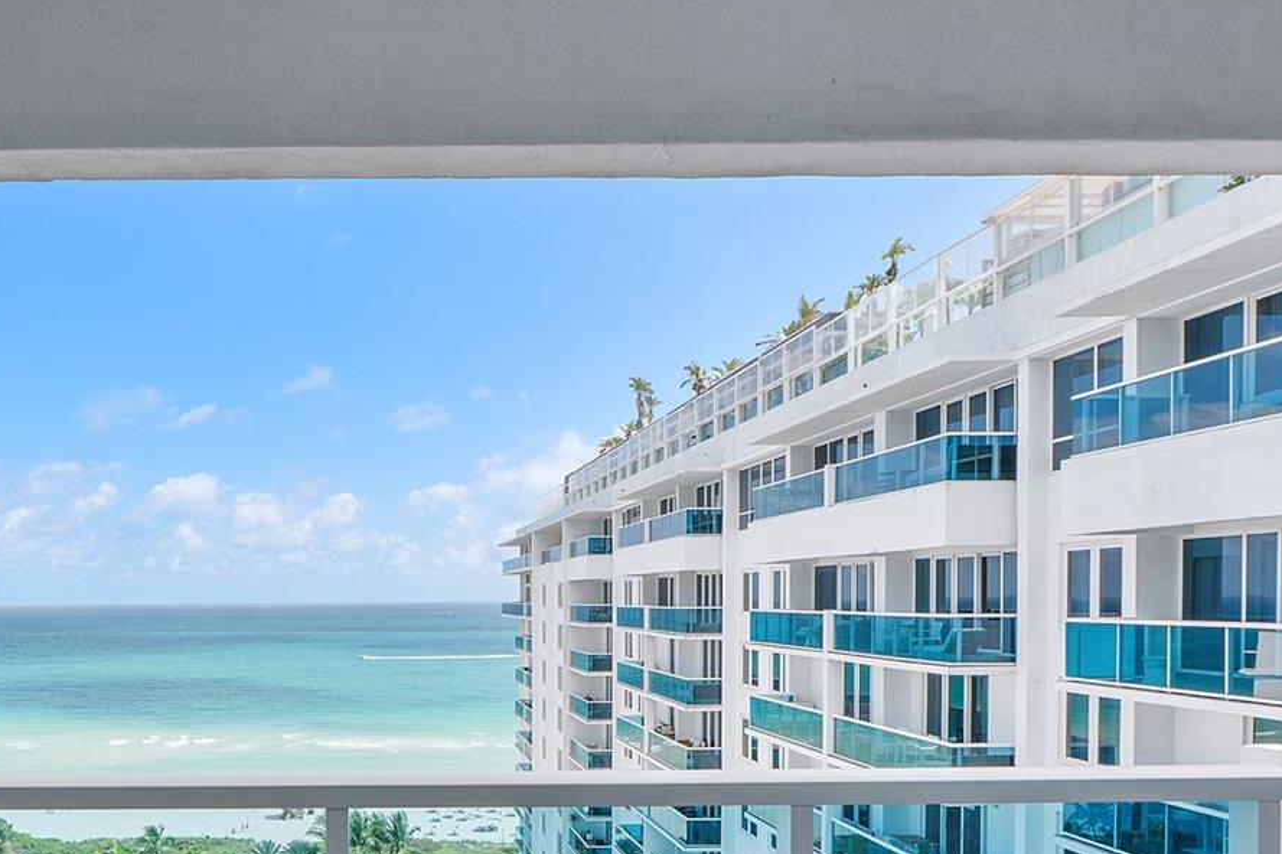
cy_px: 616
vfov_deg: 46.6
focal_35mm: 27
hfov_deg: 64.2
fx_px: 961
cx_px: 352
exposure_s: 1/800
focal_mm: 10
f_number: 8
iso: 320
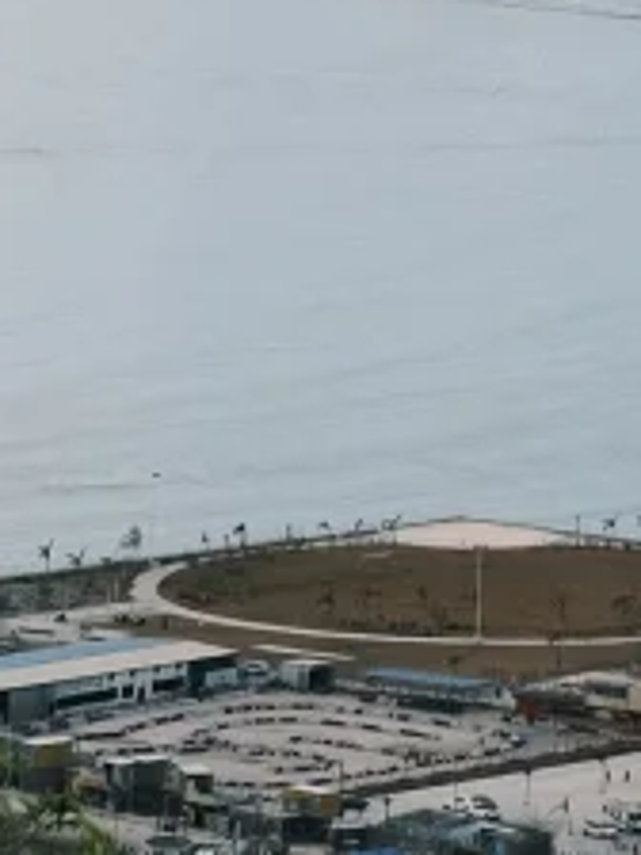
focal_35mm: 369
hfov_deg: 4.0
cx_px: 1129
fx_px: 9111
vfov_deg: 5.2
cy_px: -1271
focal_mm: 35.3
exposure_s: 1/450
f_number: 5.6
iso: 320
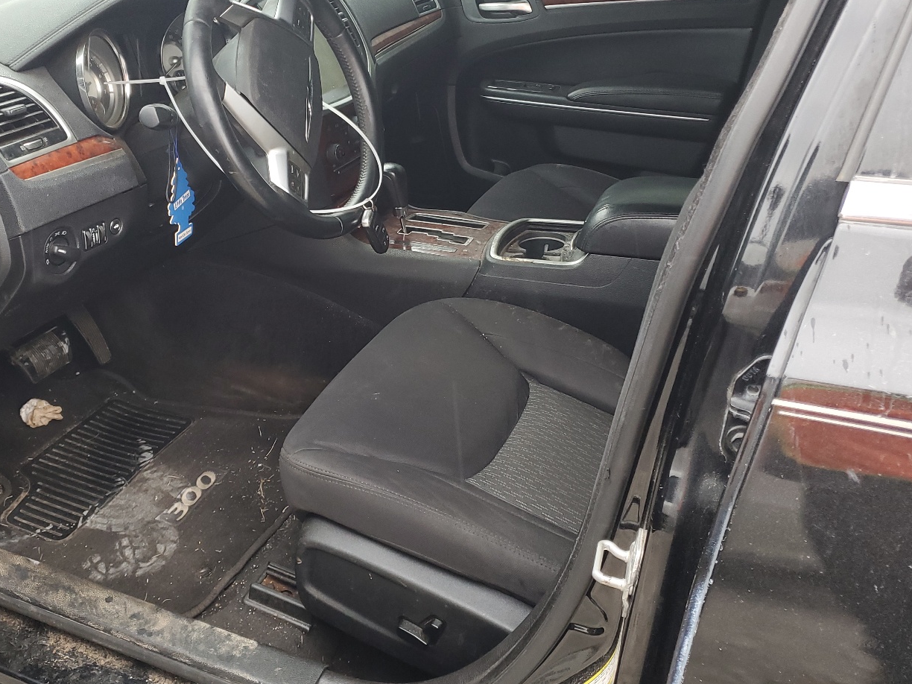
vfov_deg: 41.5
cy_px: 259
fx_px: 896
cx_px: 402
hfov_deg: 53.8
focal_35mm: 34
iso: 76
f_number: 1.5
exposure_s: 1/120
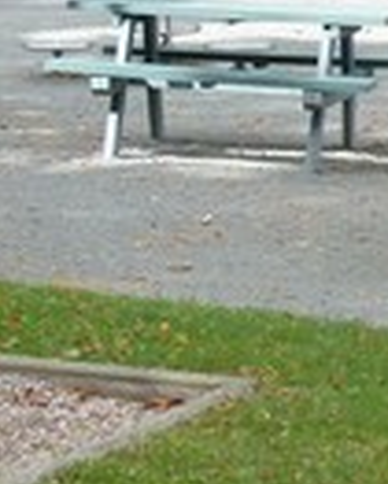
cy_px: 100
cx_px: -421
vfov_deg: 7.2
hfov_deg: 5.6
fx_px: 3842
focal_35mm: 268
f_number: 4
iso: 100
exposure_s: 1/200
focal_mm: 8.1
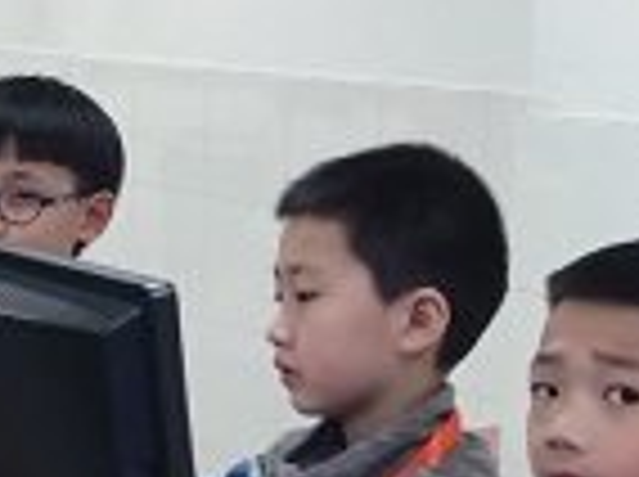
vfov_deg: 10.3
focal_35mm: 144
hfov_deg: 12.6
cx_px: -500
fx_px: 2654
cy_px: 166
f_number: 1.69
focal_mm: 6.72
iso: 291
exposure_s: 1/100
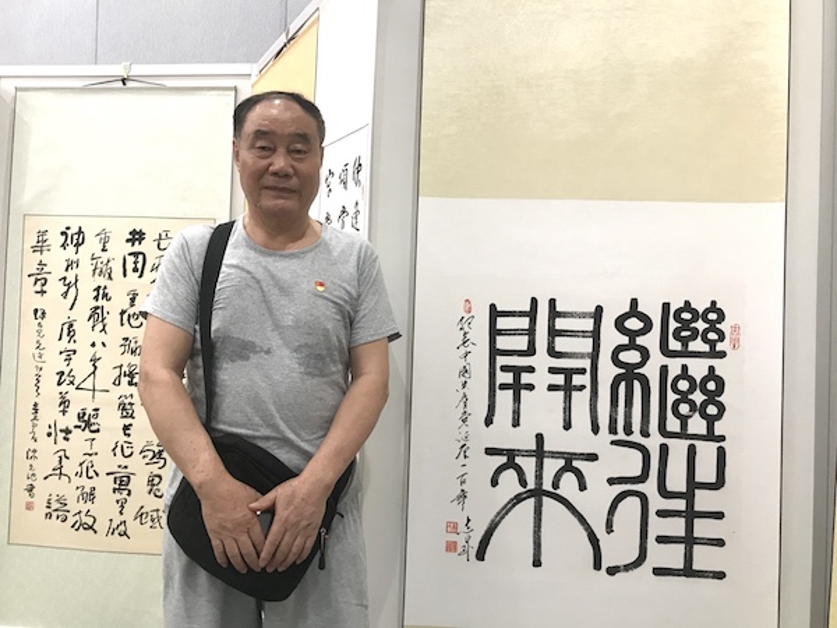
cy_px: 314
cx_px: 418
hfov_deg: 63.4
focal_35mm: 28
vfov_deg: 49.7
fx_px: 677
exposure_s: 1/30
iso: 32
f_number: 1.8
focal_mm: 3.99
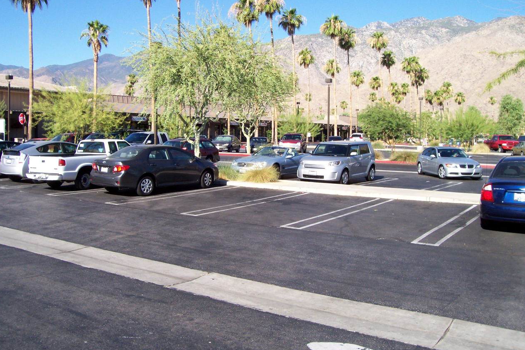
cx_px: 263
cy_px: 157
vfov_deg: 36.8
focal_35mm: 36
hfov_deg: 53.1
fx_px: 525
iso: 80
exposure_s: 1/321
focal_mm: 5.6
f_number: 5.1
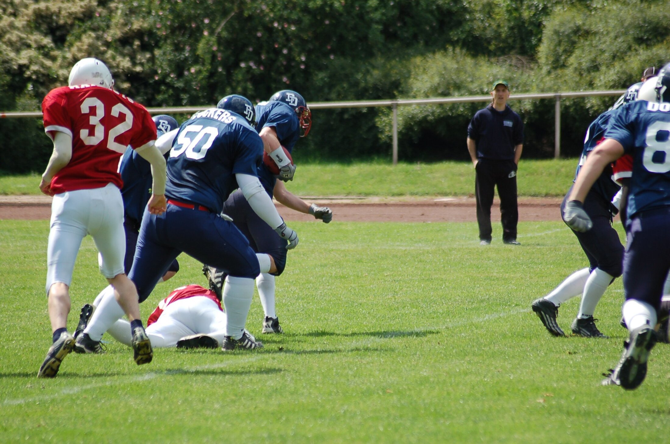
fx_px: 5433
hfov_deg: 7.1
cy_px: 222
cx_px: 335
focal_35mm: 292
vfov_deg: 4.7
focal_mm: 195
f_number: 5
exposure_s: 1/1000
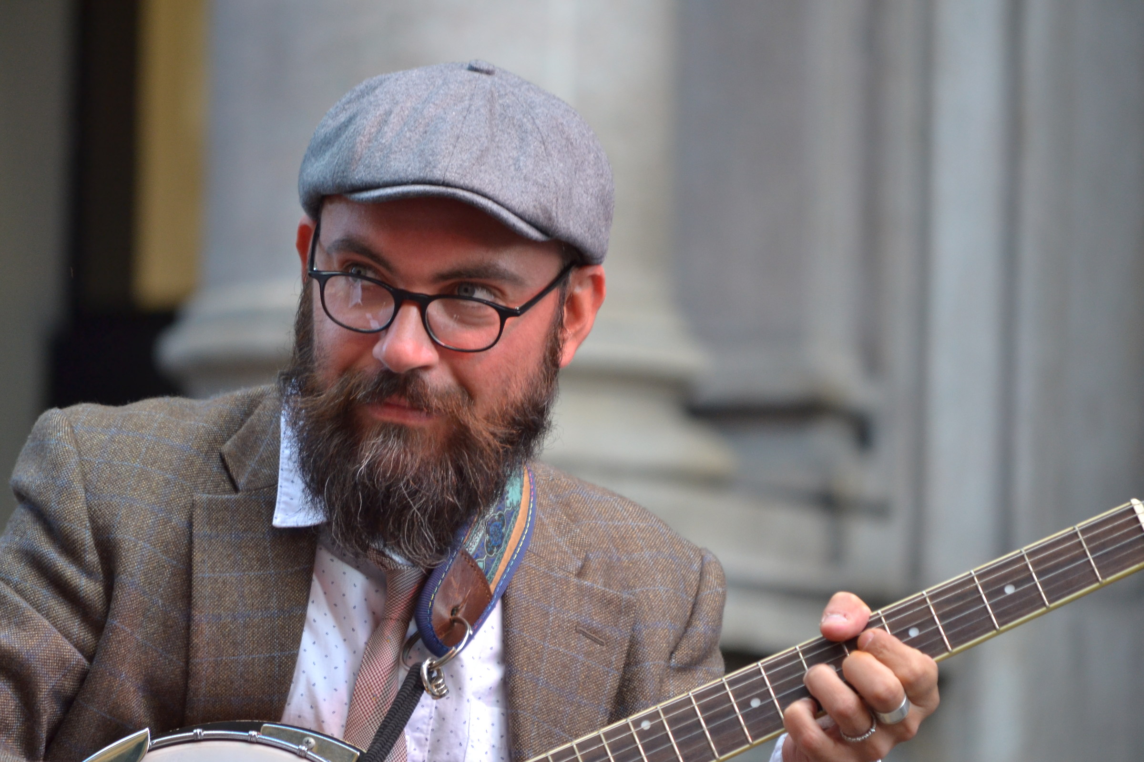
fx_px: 9533
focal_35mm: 300
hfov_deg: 6.9
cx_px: 572
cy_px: 381
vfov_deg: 4.6
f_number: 5.6
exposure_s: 1/160
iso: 800
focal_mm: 200
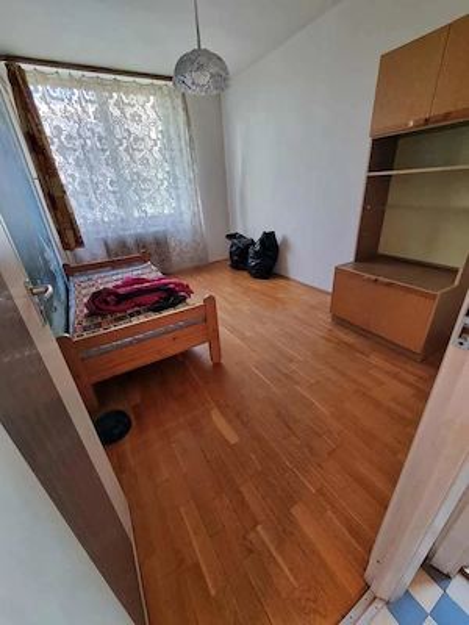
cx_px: 234
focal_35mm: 13
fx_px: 235
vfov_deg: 106.2
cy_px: 312
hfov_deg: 89.9
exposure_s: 1/50
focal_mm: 2.2
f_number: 2.2
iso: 320
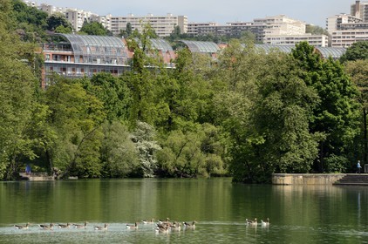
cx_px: 184
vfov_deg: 7.0
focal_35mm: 195
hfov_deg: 10.6
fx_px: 1990
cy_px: 122
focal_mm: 195
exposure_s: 1/400
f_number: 11
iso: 200
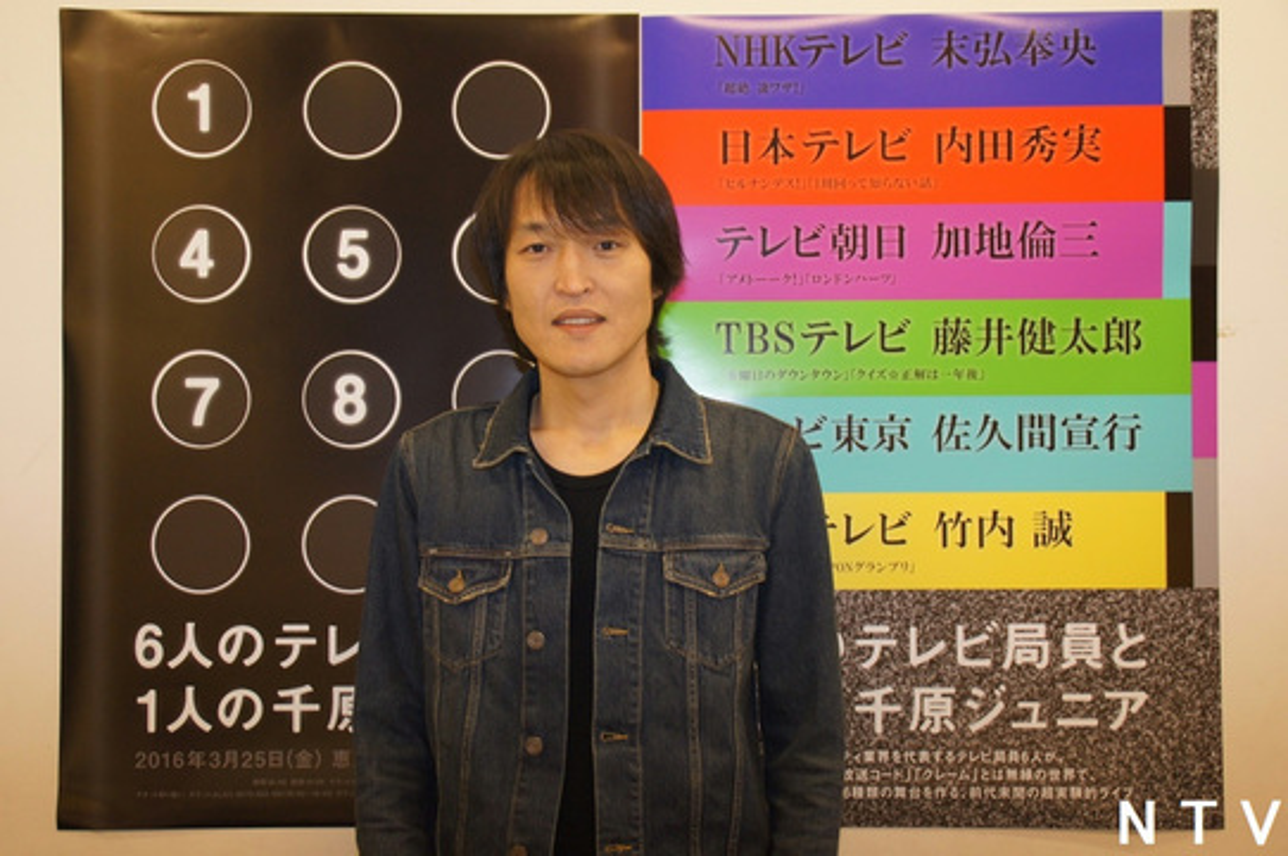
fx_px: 1608
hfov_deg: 43.7
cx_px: 644
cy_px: 428
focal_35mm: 45
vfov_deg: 29.8
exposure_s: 1/60
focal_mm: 30
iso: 500
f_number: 4
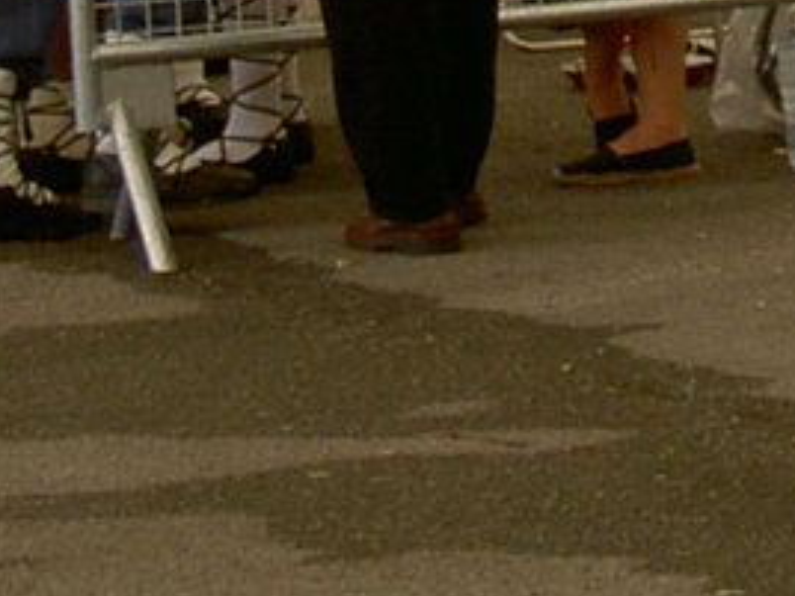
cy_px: -780
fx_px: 7533
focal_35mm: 328
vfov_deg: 4.4
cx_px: 982
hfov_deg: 6.0
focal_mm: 11.3
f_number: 3.3
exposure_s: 1/244
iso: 100
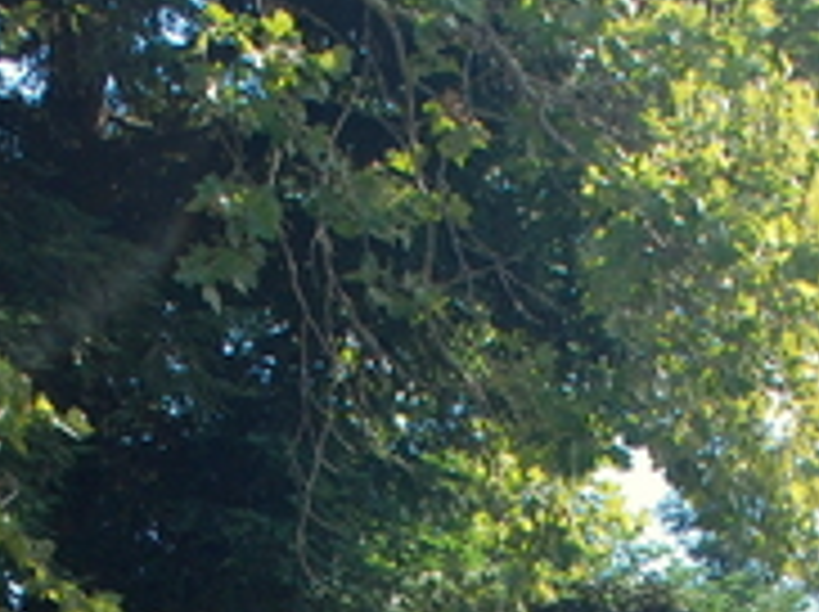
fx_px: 3308
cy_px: 1199
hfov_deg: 14.1
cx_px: 450
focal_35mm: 140
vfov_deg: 9.9
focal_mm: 22
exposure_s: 1/125
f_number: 5.6
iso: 100
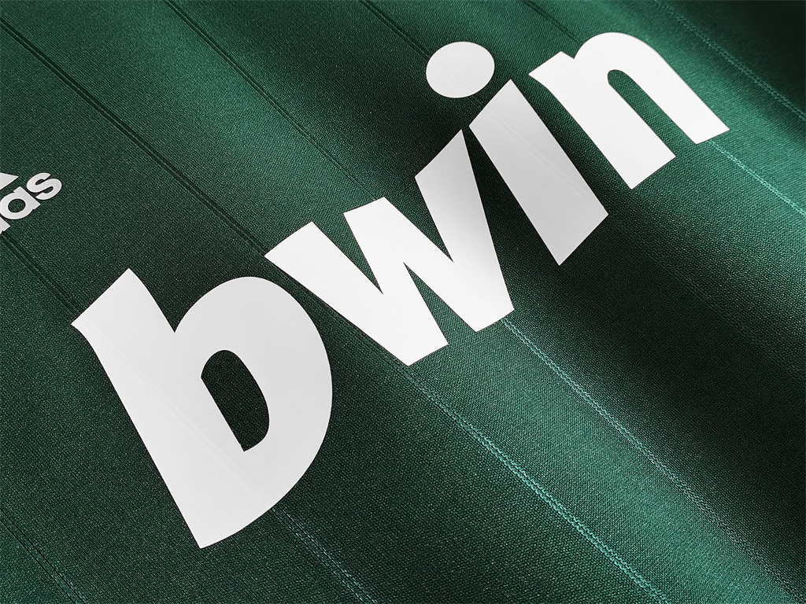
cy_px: 302
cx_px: 403
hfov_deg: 40.4
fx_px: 1094
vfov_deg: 30.9
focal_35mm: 47
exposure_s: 1/50
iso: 250
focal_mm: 5.58
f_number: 1.8
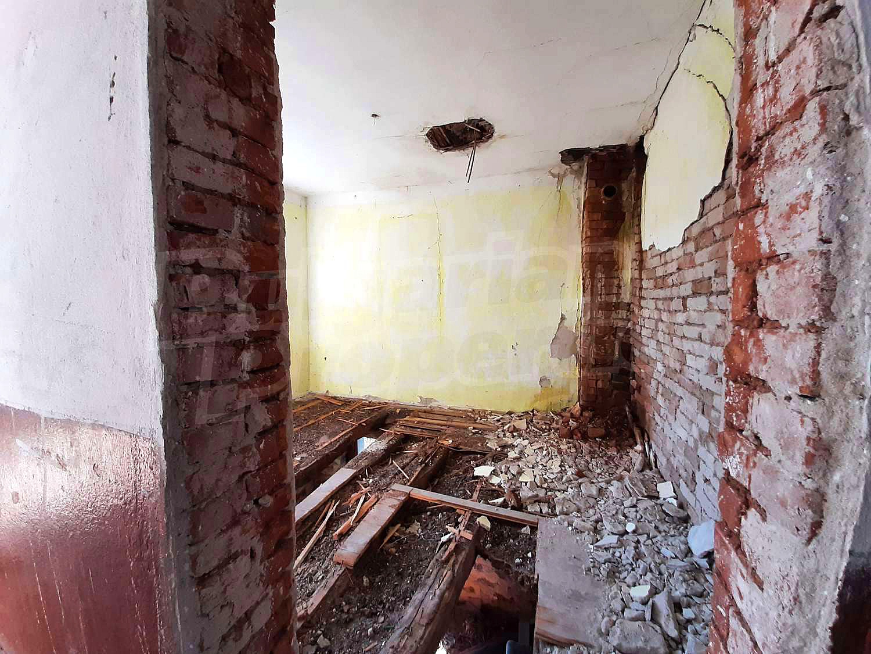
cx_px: 436
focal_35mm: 13
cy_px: 327
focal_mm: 1.42
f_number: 2.2
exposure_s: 1/100
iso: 50
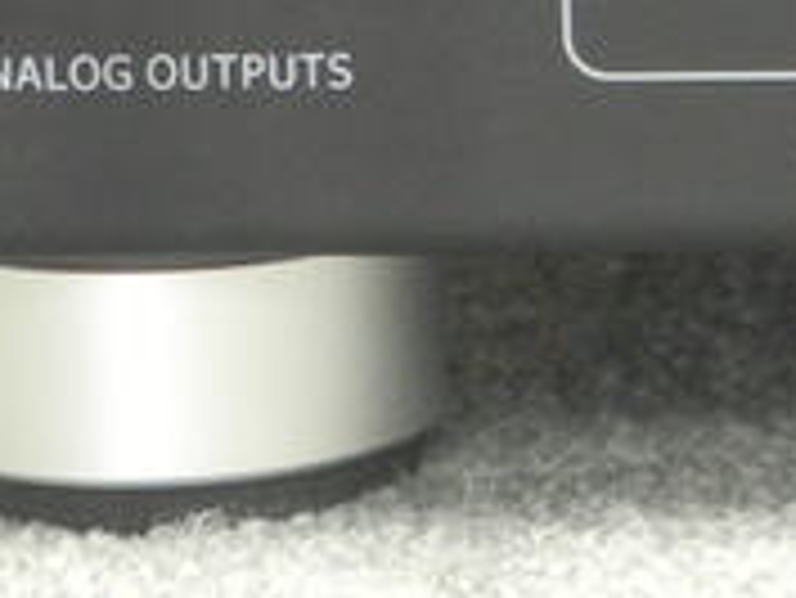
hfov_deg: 6.5
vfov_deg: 5.0
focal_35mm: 298
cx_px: 1579
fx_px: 6857
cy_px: -288
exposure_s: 1/11.6
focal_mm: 11.8
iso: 400
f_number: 3.5
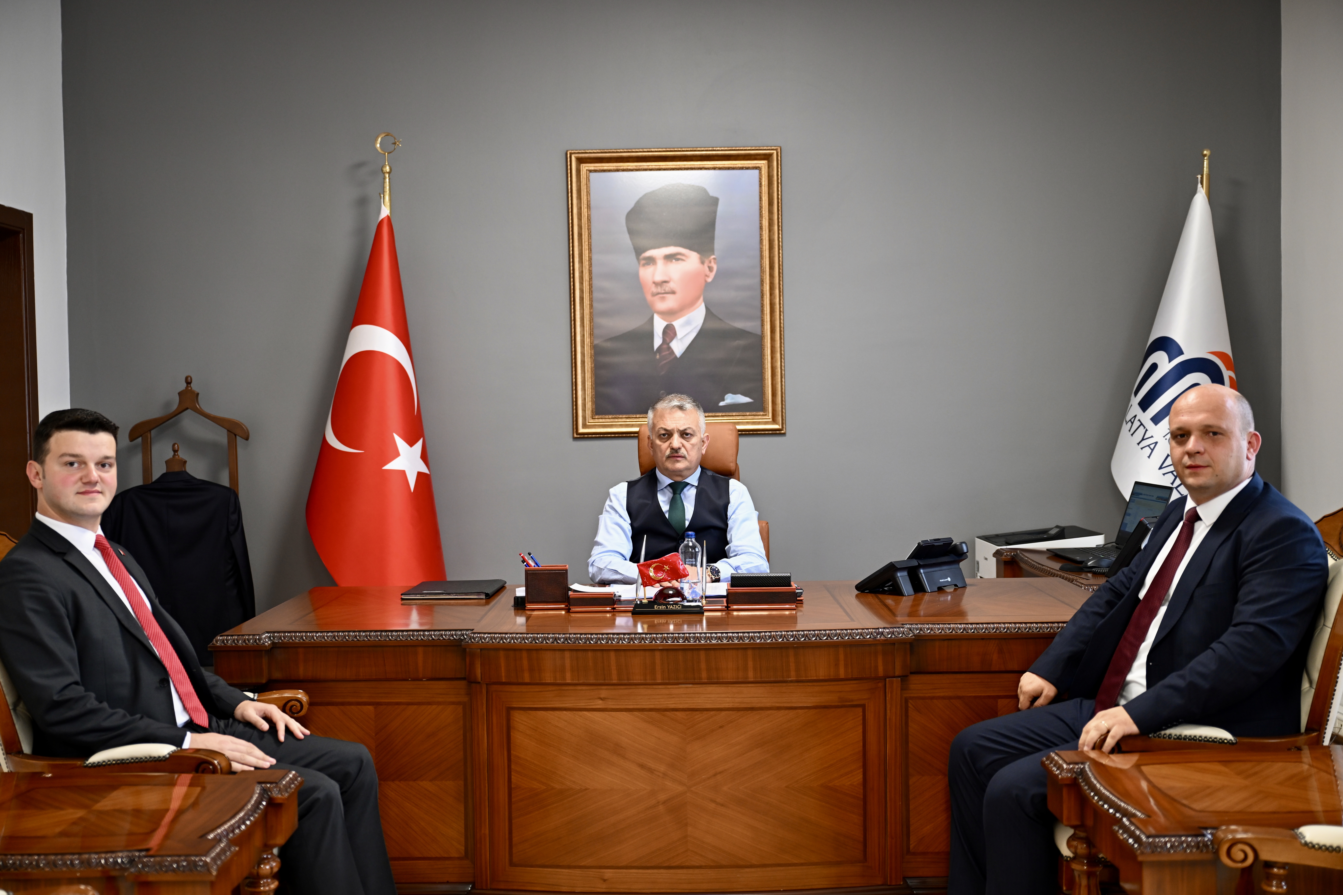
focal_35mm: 39
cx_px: 672
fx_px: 1455
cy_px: 448
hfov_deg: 49.6
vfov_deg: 34.2
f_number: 2.8
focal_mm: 39
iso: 800
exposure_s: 1/40
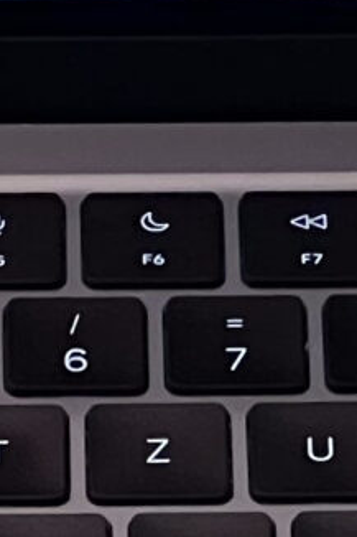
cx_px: 118
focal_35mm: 629
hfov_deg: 2.2
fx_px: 9366
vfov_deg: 3.3
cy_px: -89
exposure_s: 1/60
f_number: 2.8
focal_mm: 9
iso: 320
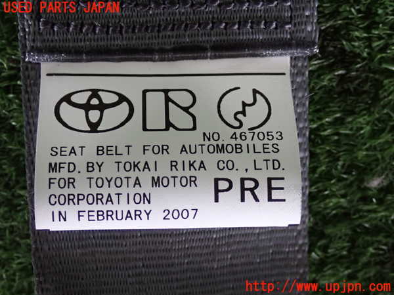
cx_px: 197
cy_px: 148
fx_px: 808
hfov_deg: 27.4
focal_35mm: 71
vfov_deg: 20.7
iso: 500
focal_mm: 12.73
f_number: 3.9
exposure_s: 1/60
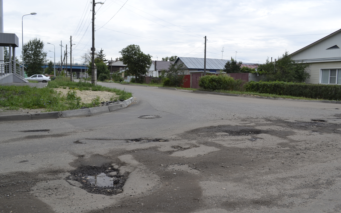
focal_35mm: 28
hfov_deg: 66.5
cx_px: 172
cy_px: 109
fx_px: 260
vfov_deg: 44.5
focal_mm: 18
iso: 100
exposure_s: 1/200
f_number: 7.1
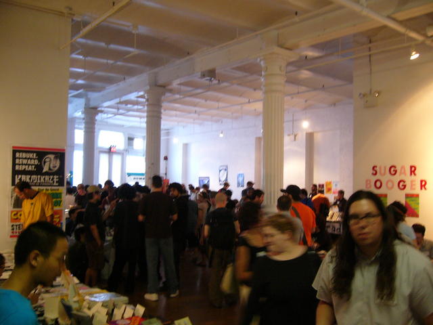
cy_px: 162
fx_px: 438
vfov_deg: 40.7
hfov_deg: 52.6
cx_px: 216
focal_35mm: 35
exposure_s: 1/10
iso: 200
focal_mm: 5.8
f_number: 2.8
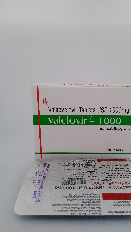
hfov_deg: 37.4
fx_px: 191
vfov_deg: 62.6
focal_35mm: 31
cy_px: 116
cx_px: 86
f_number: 2.2
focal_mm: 3.43
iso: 115
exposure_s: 1/224
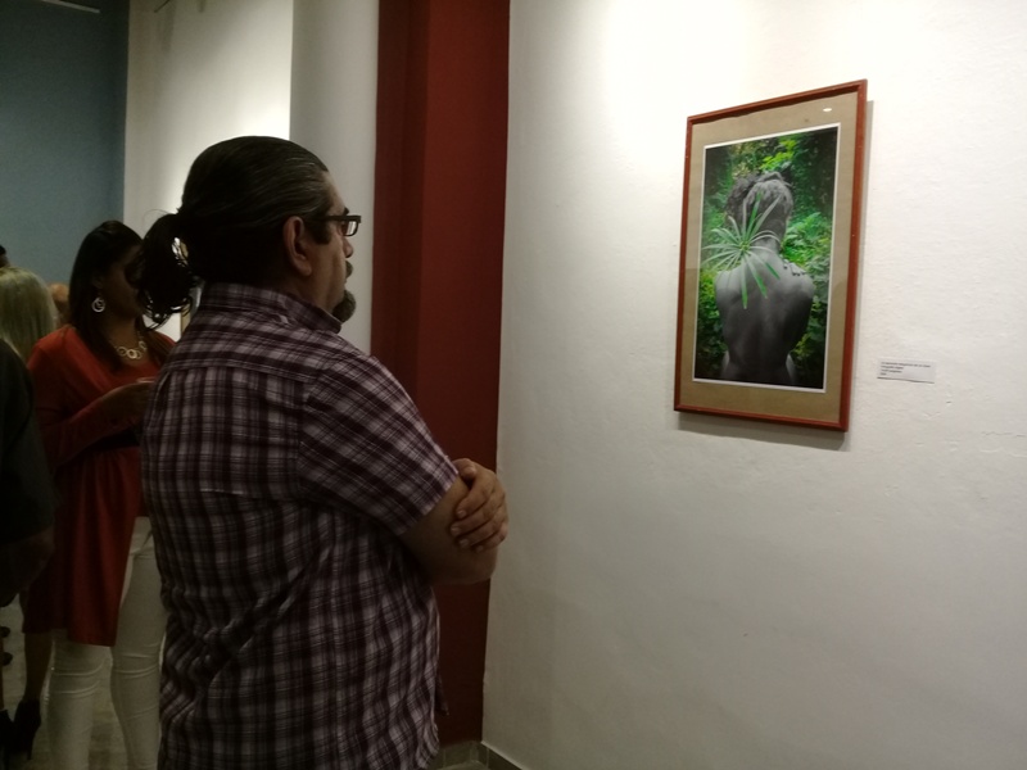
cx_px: 514
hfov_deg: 58.4
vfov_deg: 45.4
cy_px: 385
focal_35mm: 31
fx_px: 920
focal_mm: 3.3
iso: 100
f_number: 2.2
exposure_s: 1/40
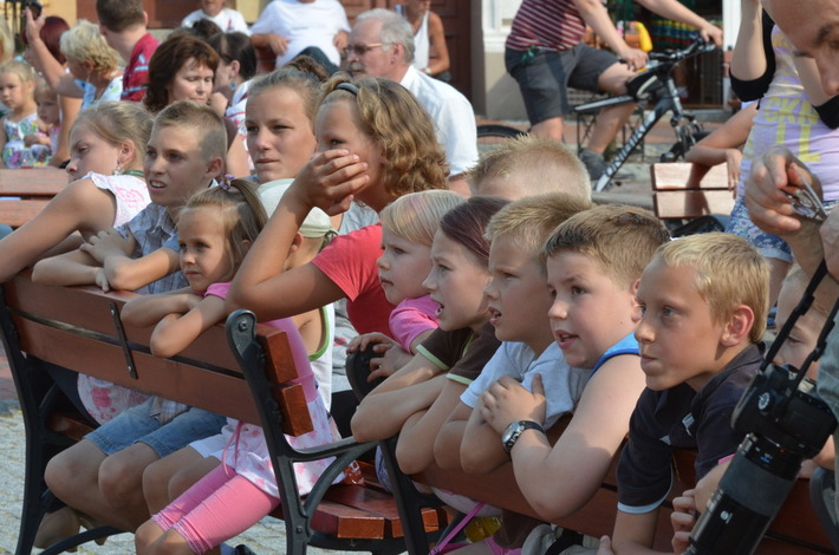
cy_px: 278
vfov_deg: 7.5
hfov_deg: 11.3
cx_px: 420
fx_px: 4255
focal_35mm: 183
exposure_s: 1/200
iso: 800
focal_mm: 122
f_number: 14
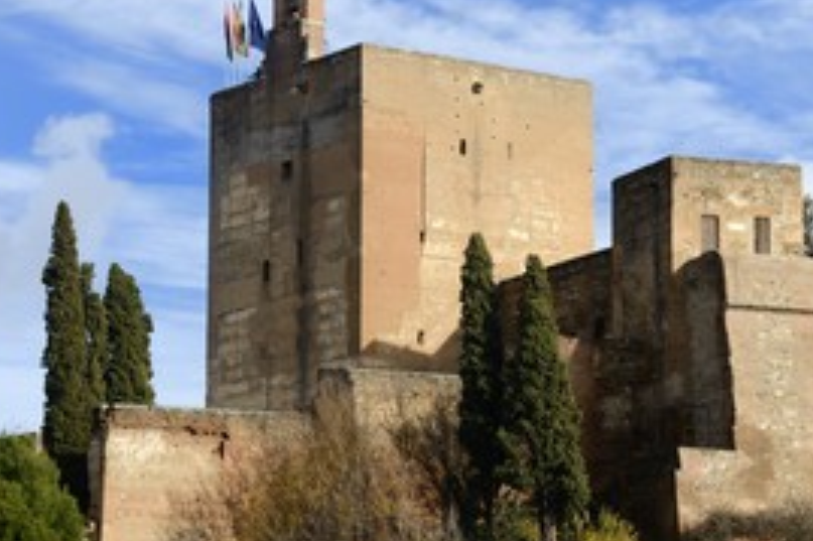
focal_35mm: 153
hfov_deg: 13.4
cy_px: 272
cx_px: 586
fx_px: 3453
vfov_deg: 9.0
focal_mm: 98
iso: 200
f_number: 13
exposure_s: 1/200
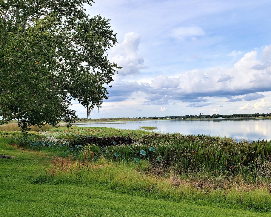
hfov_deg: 62.1
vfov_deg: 51.5
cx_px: 148
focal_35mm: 28
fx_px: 225
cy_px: 111
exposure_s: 1/593
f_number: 2.4
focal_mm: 4.3
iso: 50
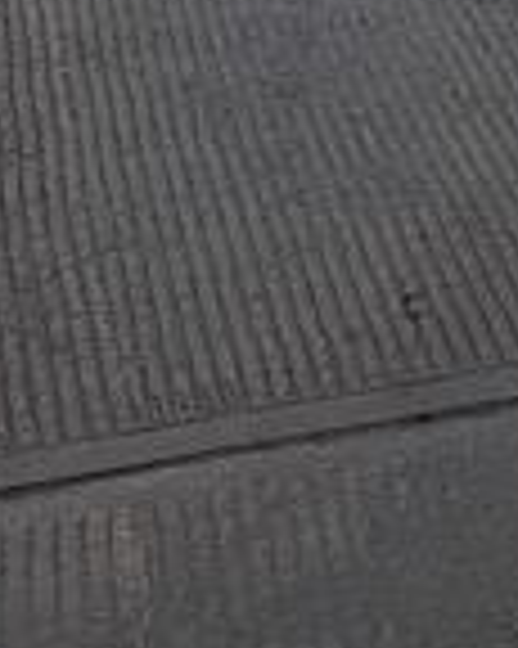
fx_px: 3204
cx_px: 1883
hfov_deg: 7.4
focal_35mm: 167
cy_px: -864
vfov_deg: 10.2
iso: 50
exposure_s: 1/145
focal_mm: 5.23
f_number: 1.8
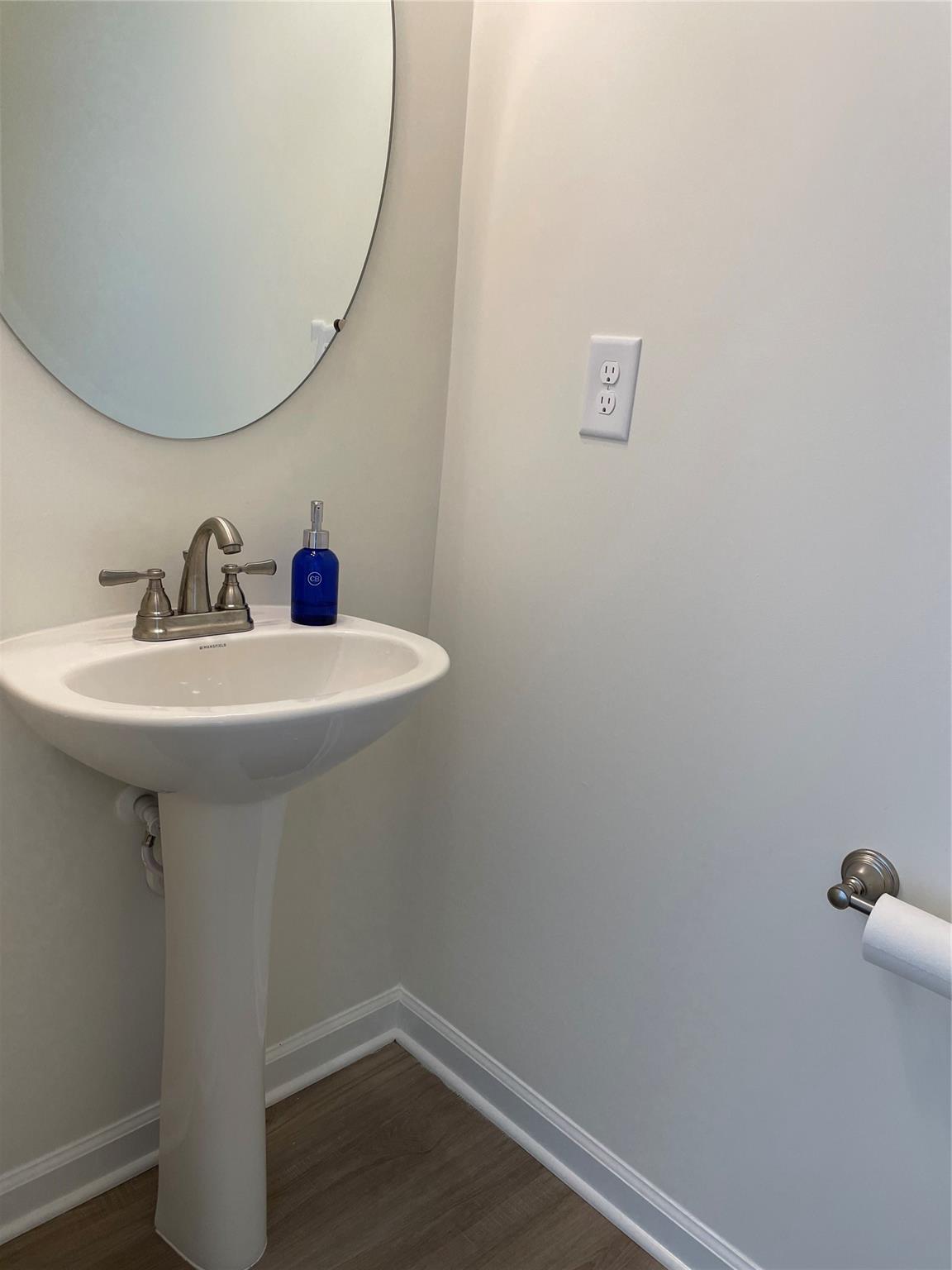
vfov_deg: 67.3
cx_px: 476
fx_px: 953
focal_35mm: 26
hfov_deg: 53.1
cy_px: 635
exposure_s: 1/120
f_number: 1.6
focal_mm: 4.2
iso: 50
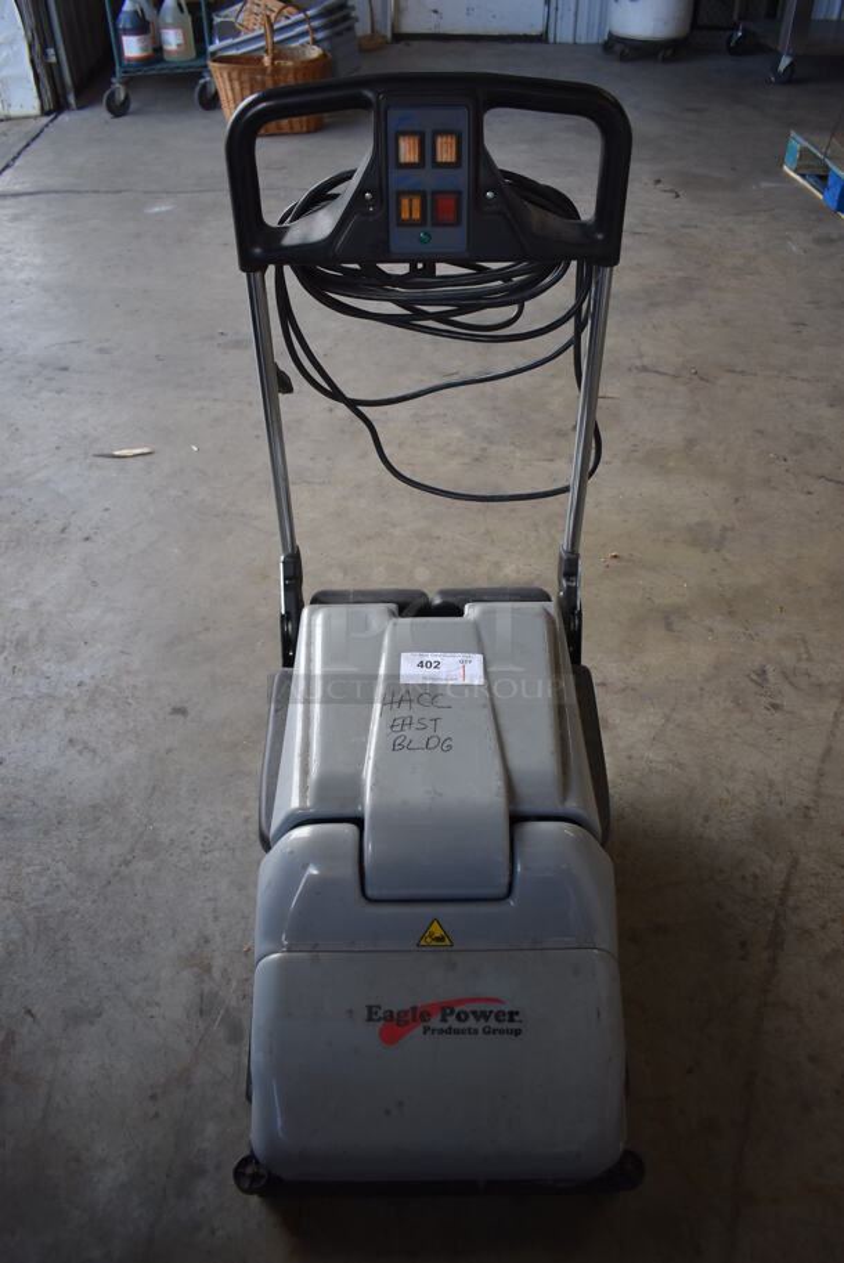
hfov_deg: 48.0
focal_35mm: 27
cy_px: 632
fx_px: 948
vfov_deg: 67.3
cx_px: 422
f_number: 3.5
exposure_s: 1/250
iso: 450
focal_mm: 18
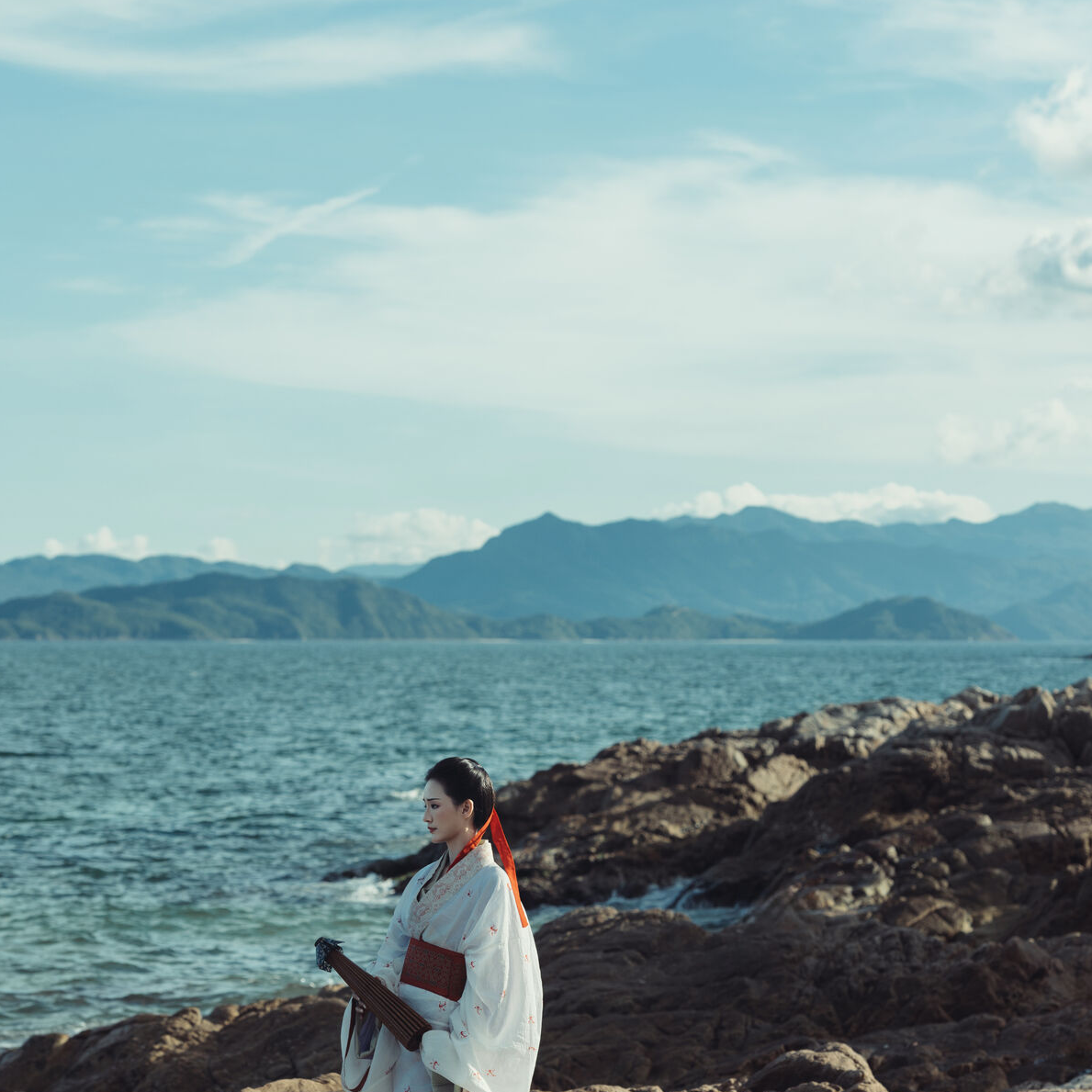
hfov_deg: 16.1
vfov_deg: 16.1
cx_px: 542
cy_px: 800
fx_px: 3855
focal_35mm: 108
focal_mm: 85
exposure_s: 1/500
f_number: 4.5
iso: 100
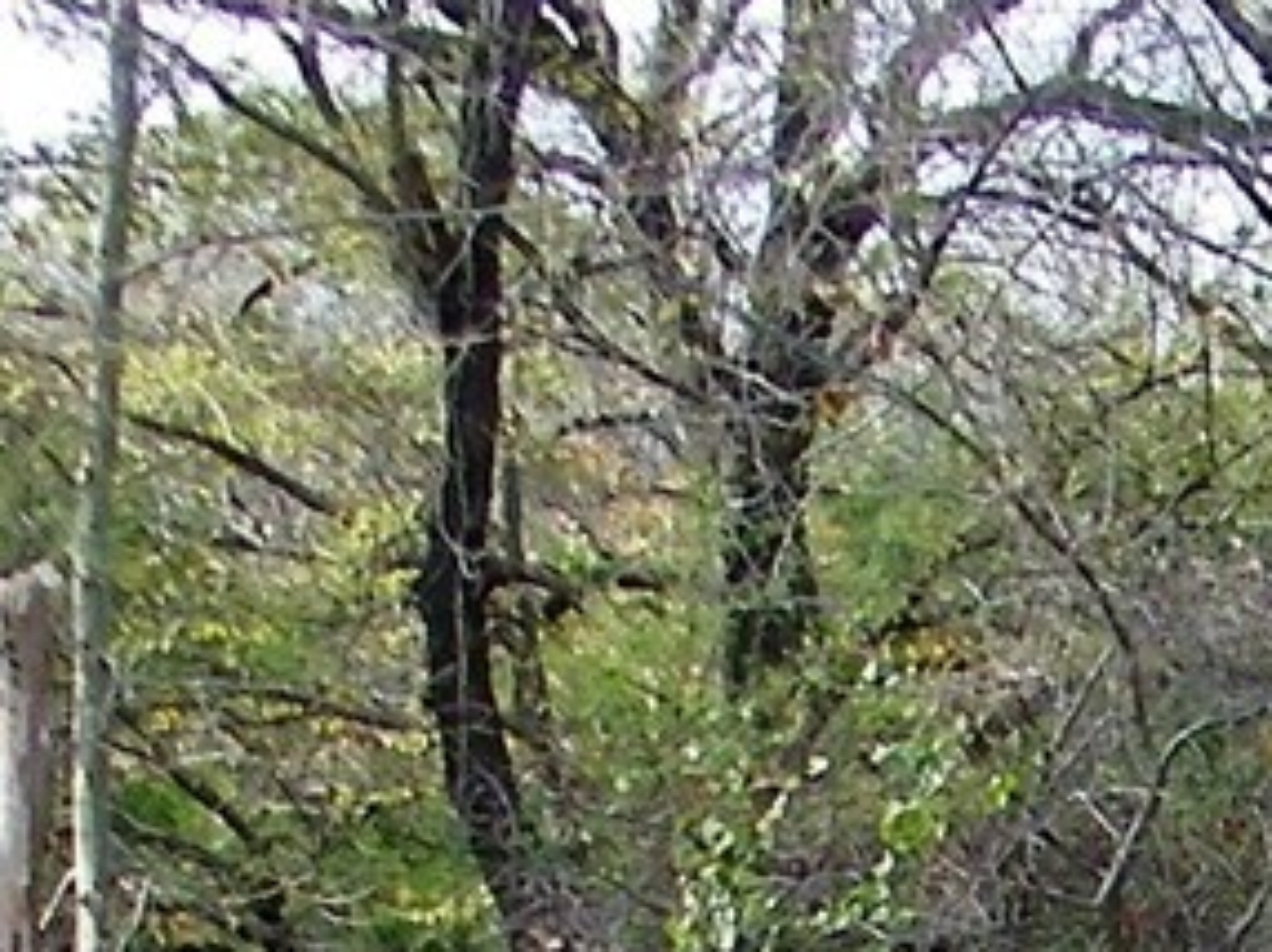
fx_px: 7894
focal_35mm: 215
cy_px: 2456
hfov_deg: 9.0
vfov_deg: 6.5
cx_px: 1886
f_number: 3.6
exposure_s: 1/250
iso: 80
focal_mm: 5.8
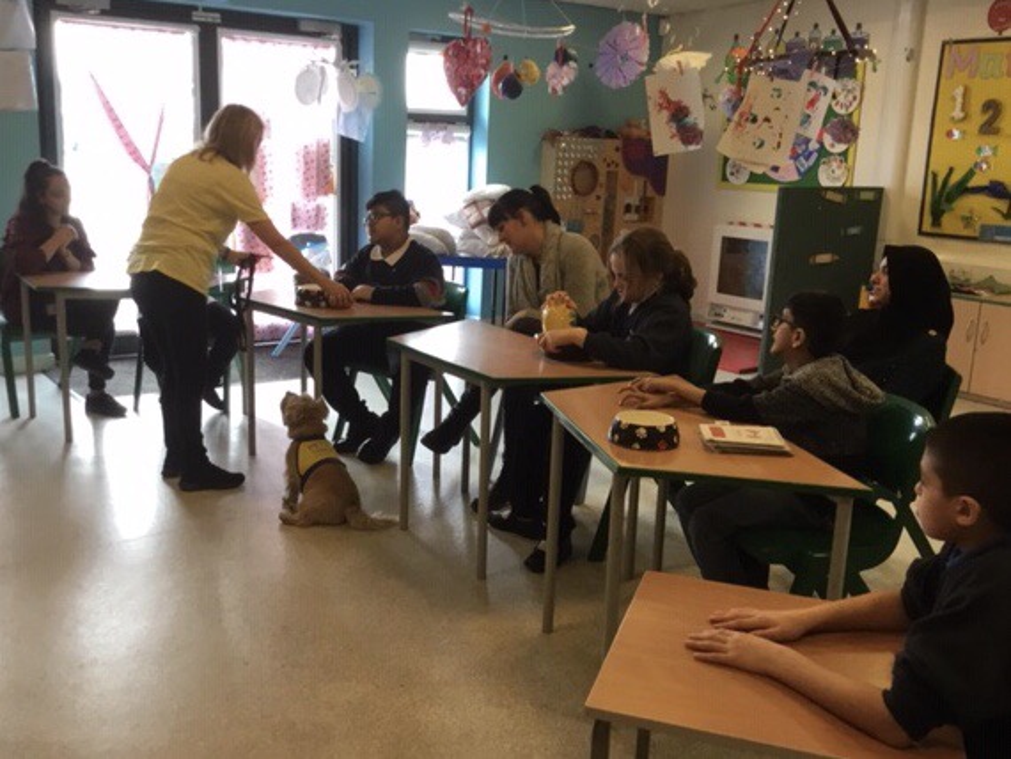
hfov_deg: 58.3
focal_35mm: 31
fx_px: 906
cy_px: 380
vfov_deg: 45.5
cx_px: 506
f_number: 2.4
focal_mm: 3.3
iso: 80
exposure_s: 1/33
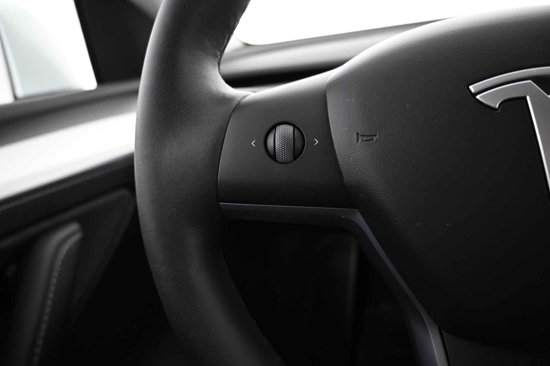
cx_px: 275
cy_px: 183
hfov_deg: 73.7
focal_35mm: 24
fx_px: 367
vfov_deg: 53.1
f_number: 3.5
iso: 1600
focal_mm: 16
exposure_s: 1/25
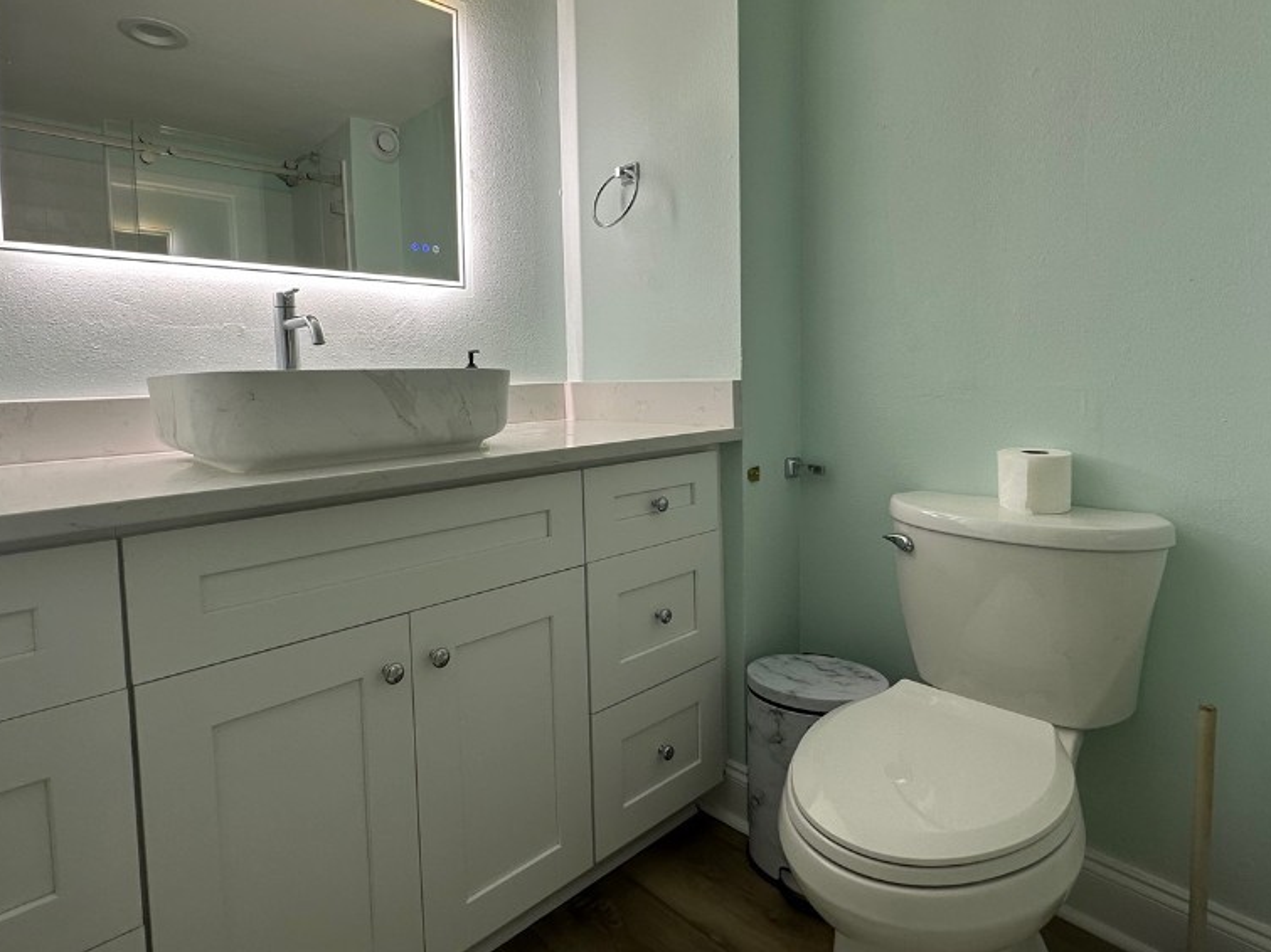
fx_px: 698
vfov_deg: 68.4
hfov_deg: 84.6
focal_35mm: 19
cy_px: 414
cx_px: 608
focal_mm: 2.22
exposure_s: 1/120
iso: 64
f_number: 2.2
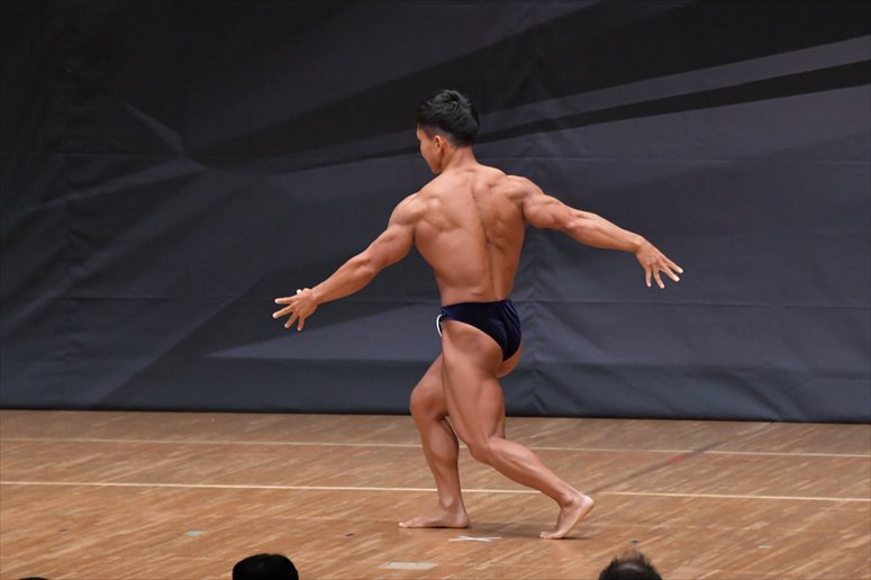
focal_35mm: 285
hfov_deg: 7.2
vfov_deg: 4.8
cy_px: 290
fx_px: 6892
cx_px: 436
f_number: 5.6
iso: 6400
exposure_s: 1/400
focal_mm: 190
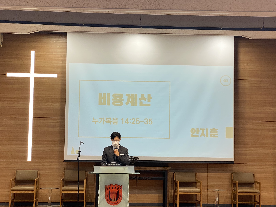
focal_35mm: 65
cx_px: 145
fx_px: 518
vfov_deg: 22.6
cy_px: 106
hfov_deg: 29.8
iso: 100
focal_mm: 6
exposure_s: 1/120
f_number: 2
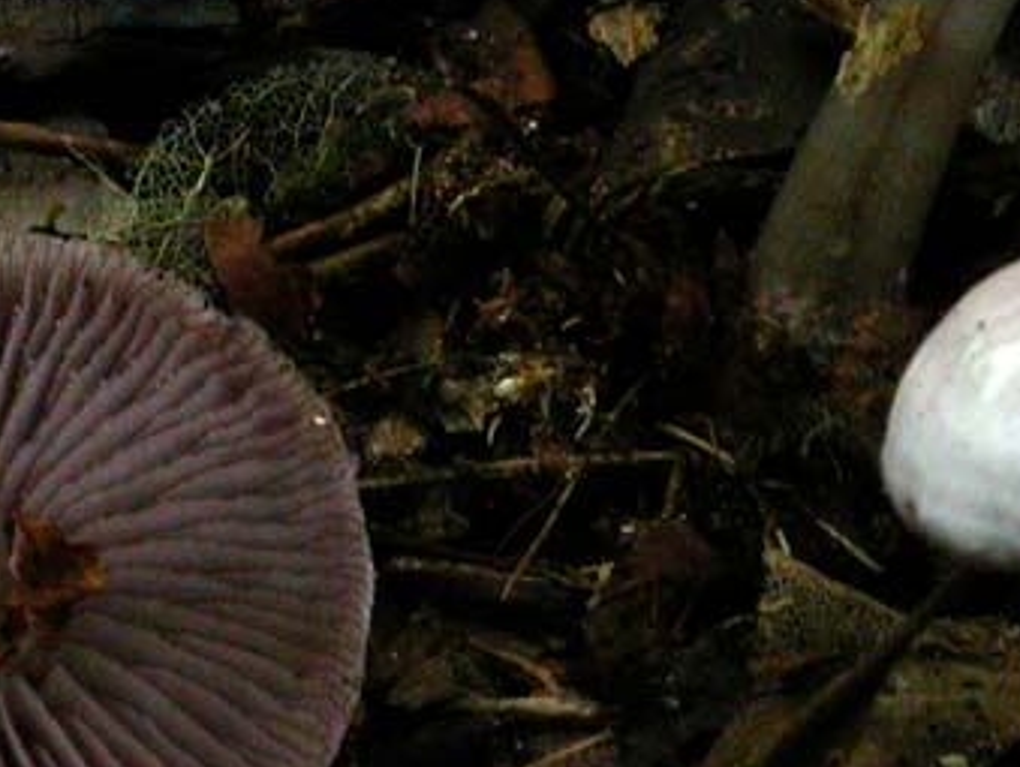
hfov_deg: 7.4
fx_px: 7905
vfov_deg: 5.6
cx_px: 593
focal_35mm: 268
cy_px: 361
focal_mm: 22.2
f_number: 8.3
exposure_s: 1/4
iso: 200
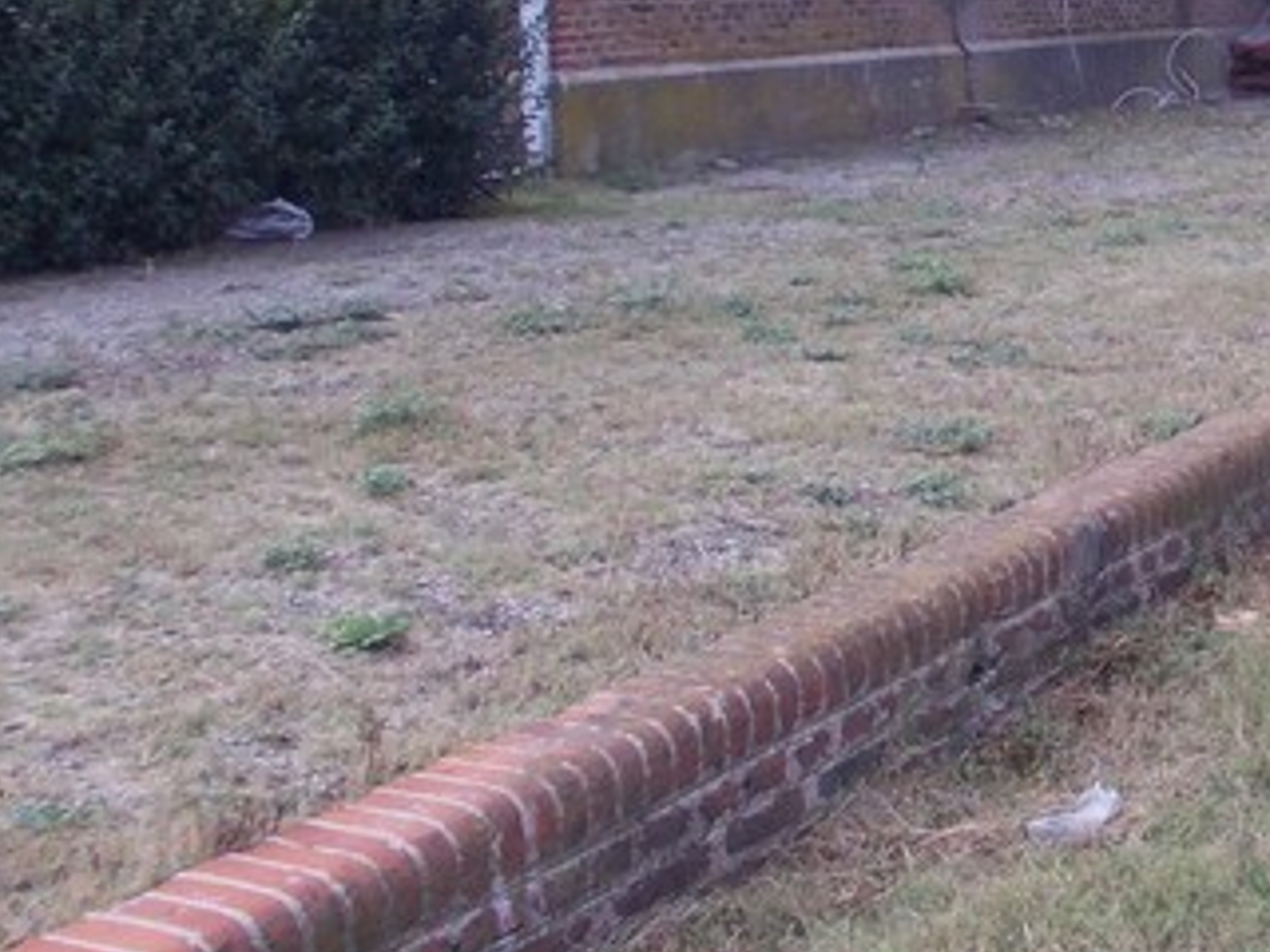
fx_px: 2458
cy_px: 119
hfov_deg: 26.9
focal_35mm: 67
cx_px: 1357
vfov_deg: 21.5
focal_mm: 4
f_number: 5.4
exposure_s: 1/125
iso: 80
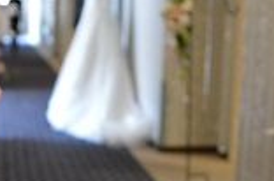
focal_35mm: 78
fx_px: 592
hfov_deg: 25.7
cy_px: 119
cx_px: 63
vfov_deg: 17.3
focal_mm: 18
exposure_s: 1/60
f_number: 3.5
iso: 2500
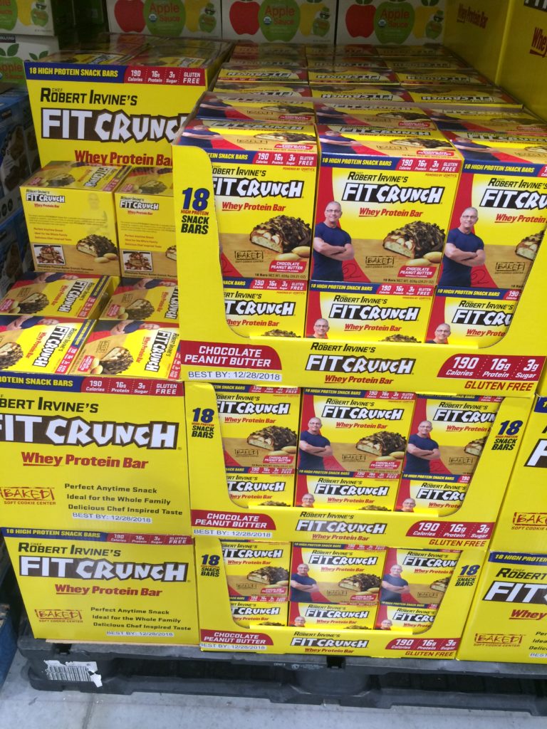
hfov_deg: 48.2
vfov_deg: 61.7
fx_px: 611
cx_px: 274
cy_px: 364
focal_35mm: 29
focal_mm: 4.15
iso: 64
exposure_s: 1/30
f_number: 2.2
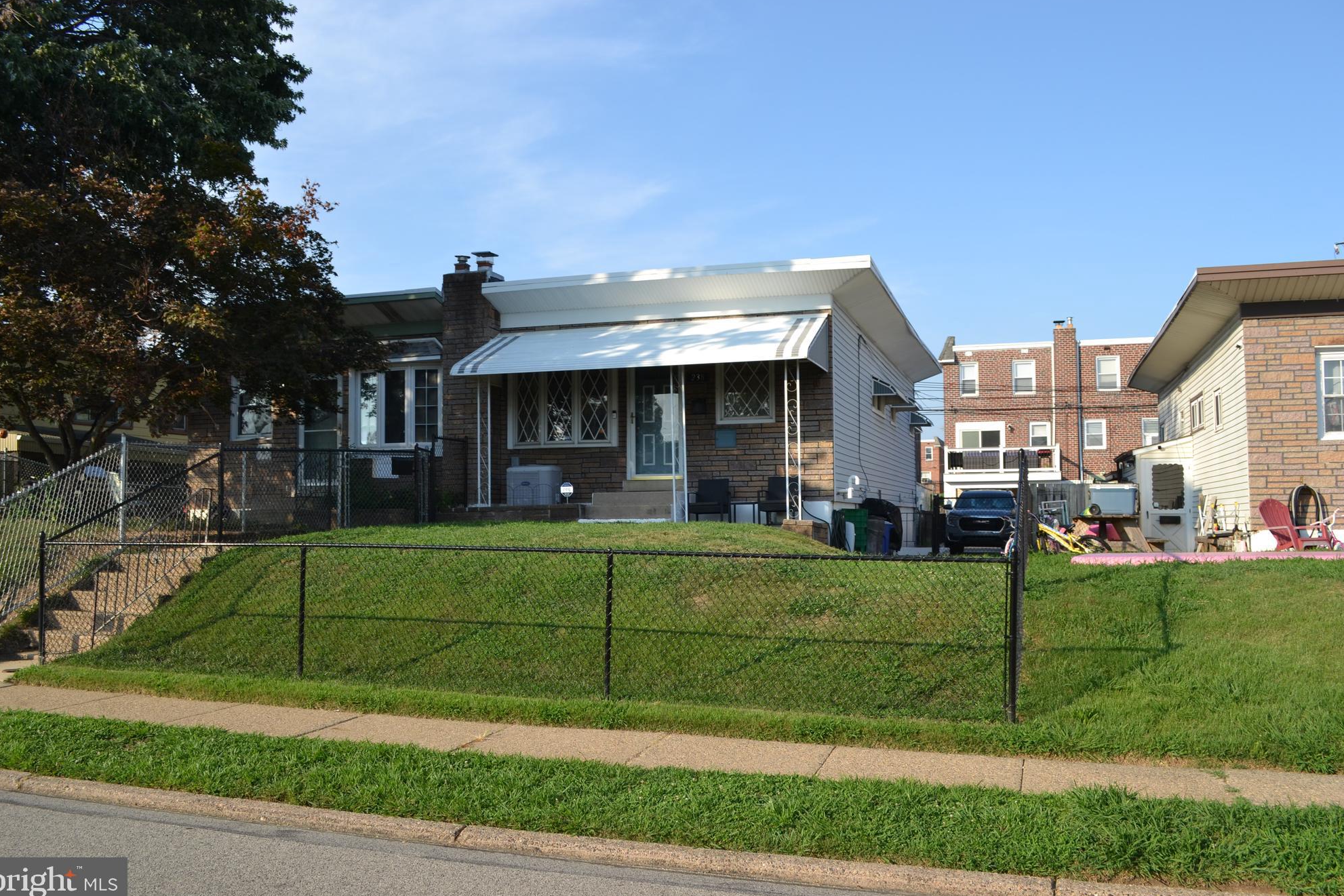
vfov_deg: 42.3
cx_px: 671
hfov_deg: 60.3
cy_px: 444
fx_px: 1157
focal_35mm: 31
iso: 100
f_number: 7.1
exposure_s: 1/200
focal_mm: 20
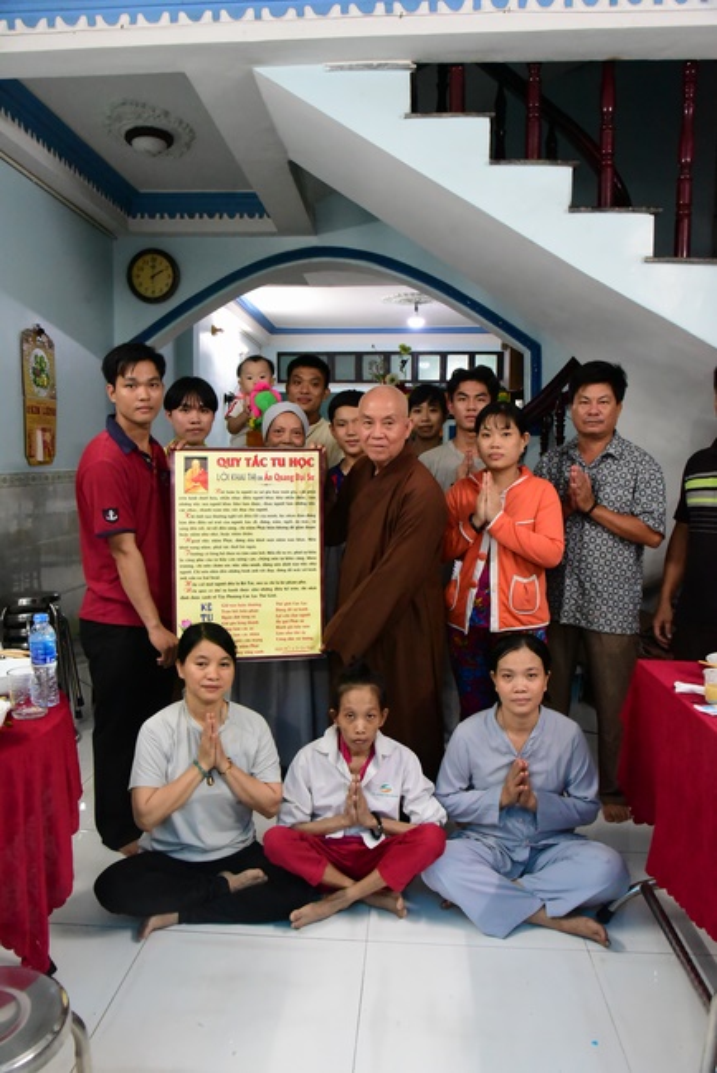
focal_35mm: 28
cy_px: 536
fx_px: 836
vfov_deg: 65.4
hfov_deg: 46.4
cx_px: 358
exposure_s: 1/80
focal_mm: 28
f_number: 7.1
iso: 12800
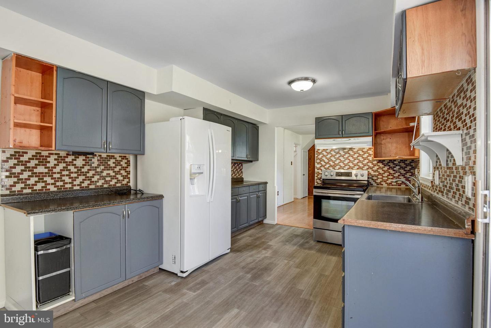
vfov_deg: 70.5
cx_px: 246
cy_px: 164
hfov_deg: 93.3
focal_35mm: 17
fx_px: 232
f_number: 8
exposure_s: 1/20
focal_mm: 17
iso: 400
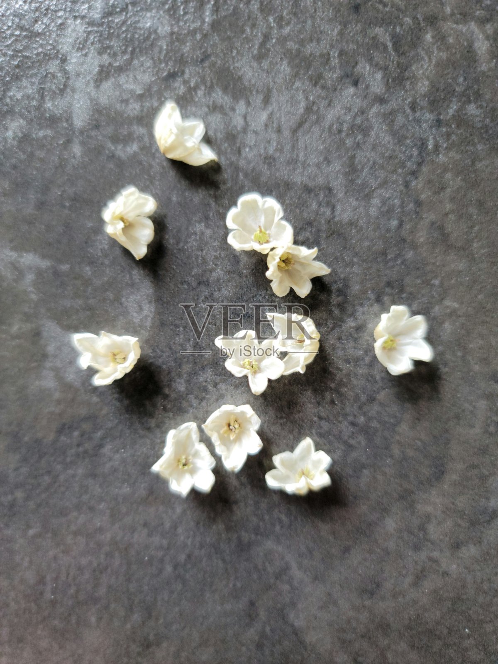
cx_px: 249
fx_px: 460
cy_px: 332
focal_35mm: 24
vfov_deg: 71.6
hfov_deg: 56.8
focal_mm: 6.7
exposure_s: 1/60.2
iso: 160
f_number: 1.8
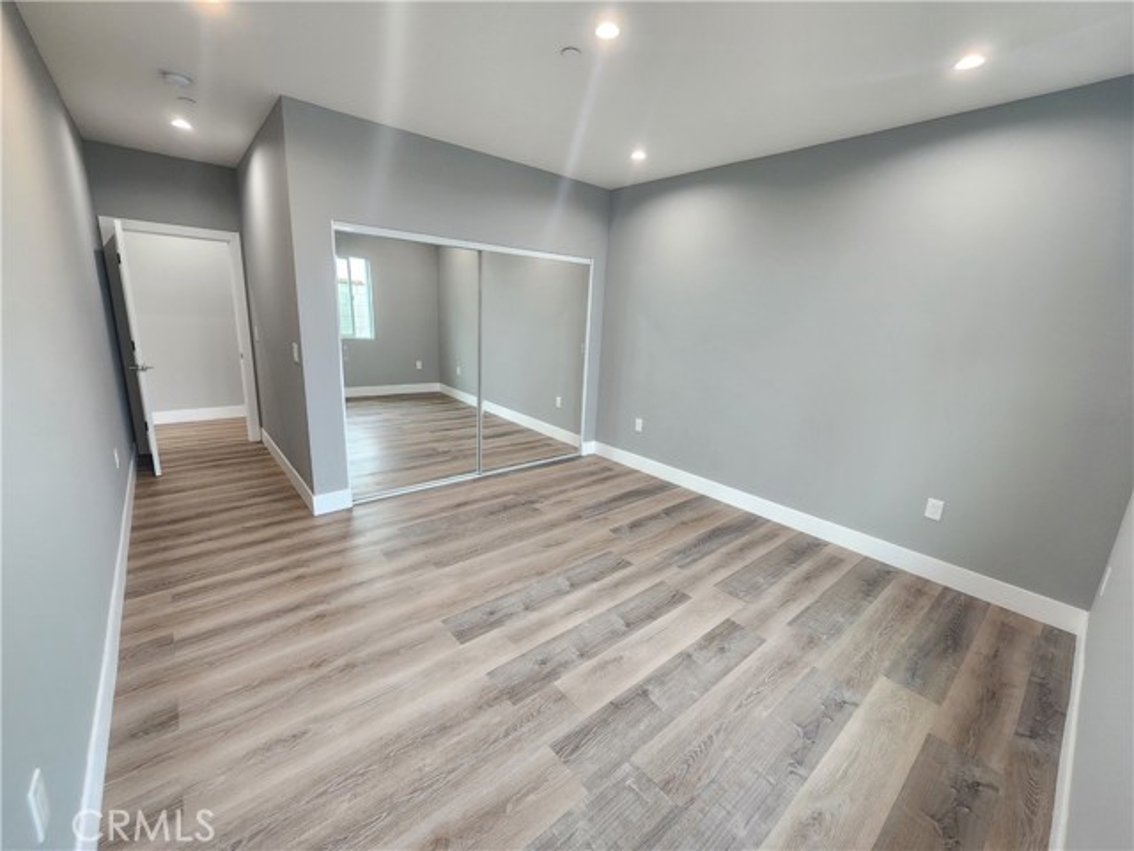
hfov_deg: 106.2
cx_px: 567
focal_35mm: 13
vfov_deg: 89.9
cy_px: 426
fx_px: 426
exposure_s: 1/60
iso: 320
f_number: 2.2
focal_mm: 2.2
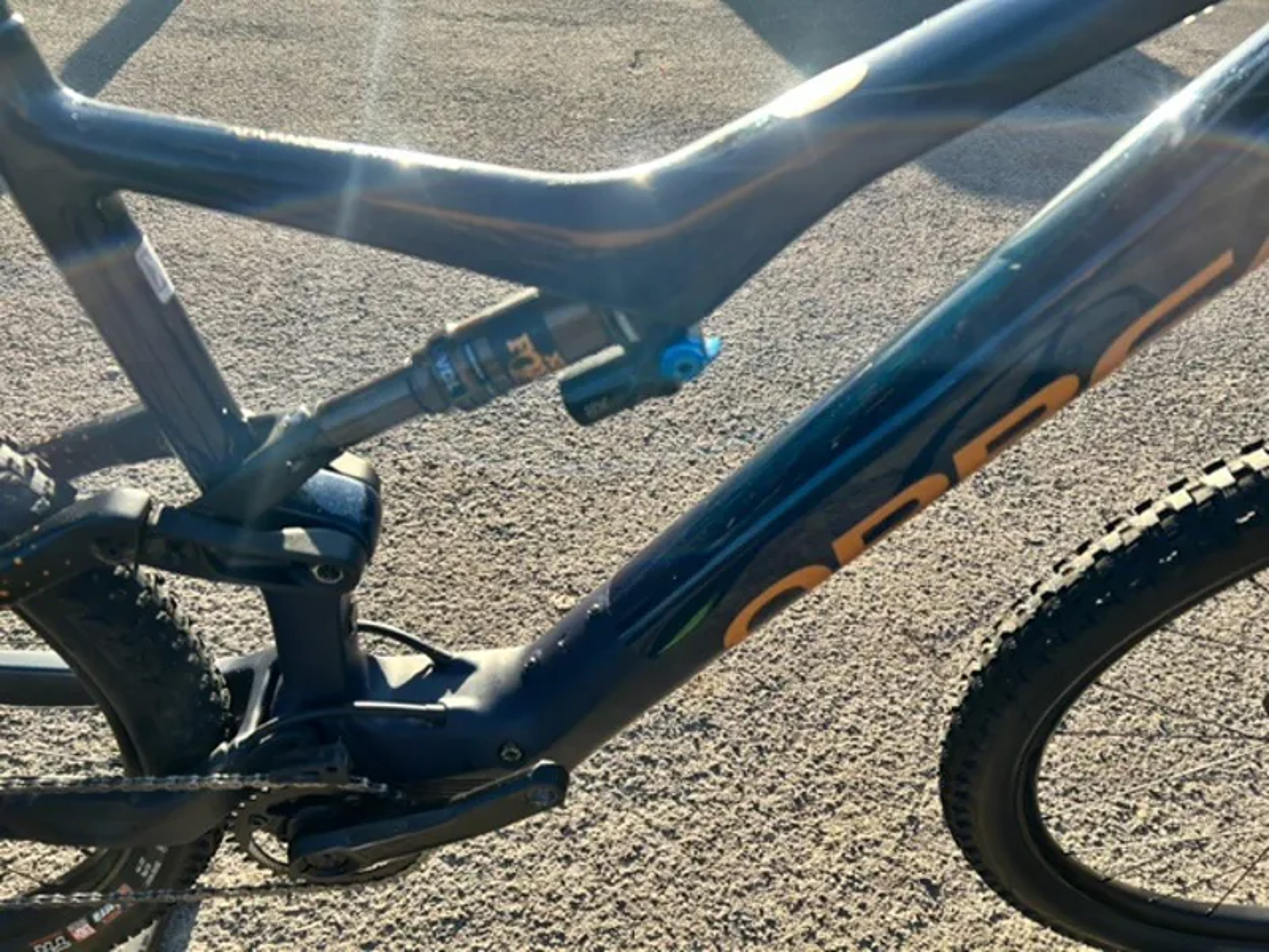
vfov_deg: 53.1
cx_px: 634
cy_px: 476
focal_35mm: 26
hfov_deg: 67.3
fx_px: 953
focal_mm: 5.7
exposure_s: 1/808
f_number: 1.5
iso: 50
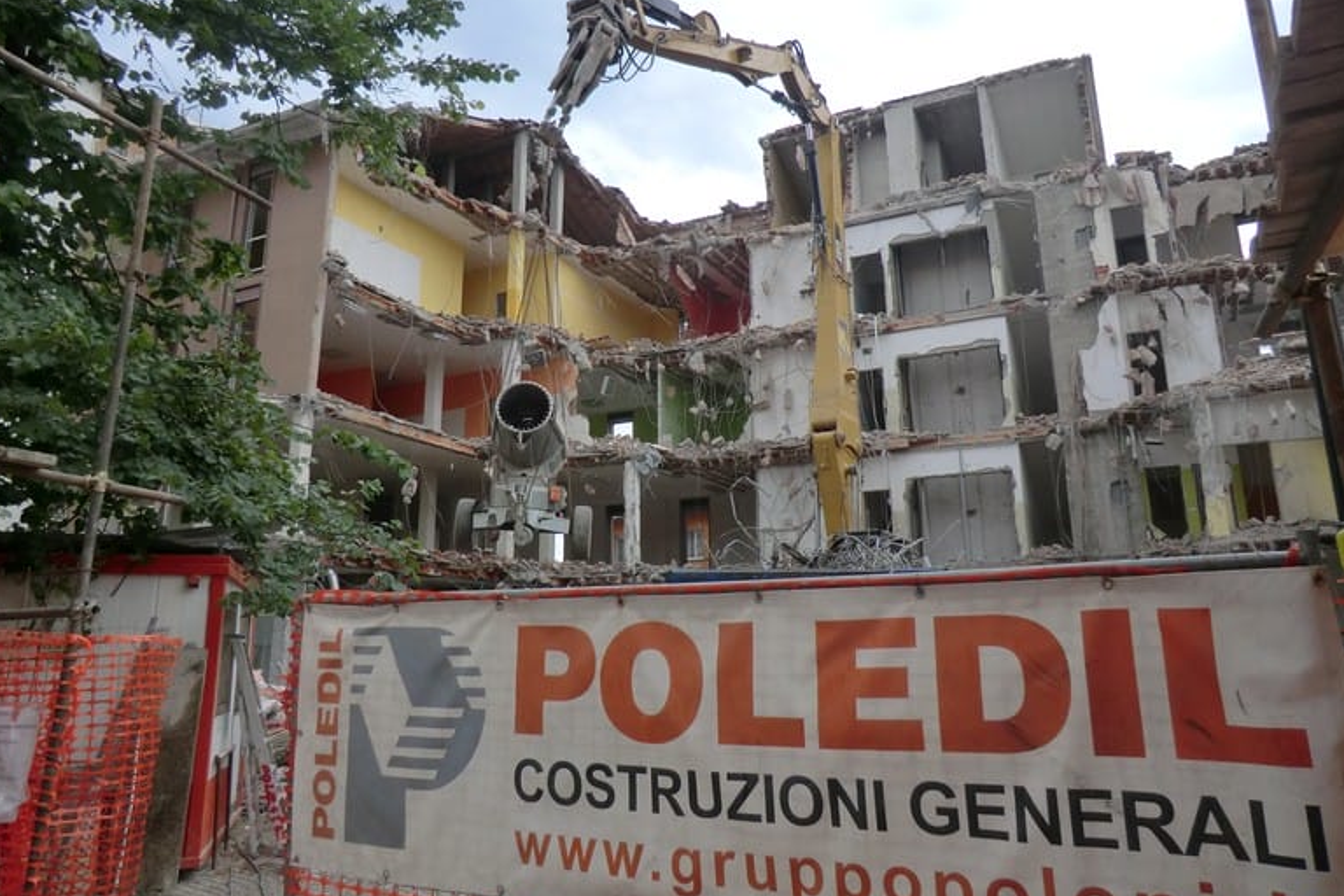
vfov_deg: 49.5
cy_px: 401
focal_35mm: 26
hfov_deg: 69.4
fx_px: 971
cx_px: 651
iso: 64
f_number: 3.2
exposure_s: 1/500
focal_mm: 4.3
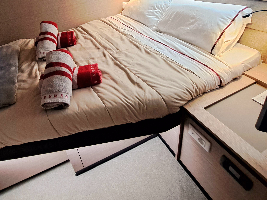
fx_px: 162
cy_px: 44
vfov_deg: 59.2
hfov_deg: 77.6
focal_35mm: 21
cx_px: 101
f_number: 2.2
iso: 200
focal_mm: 1.74
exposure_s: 1/33
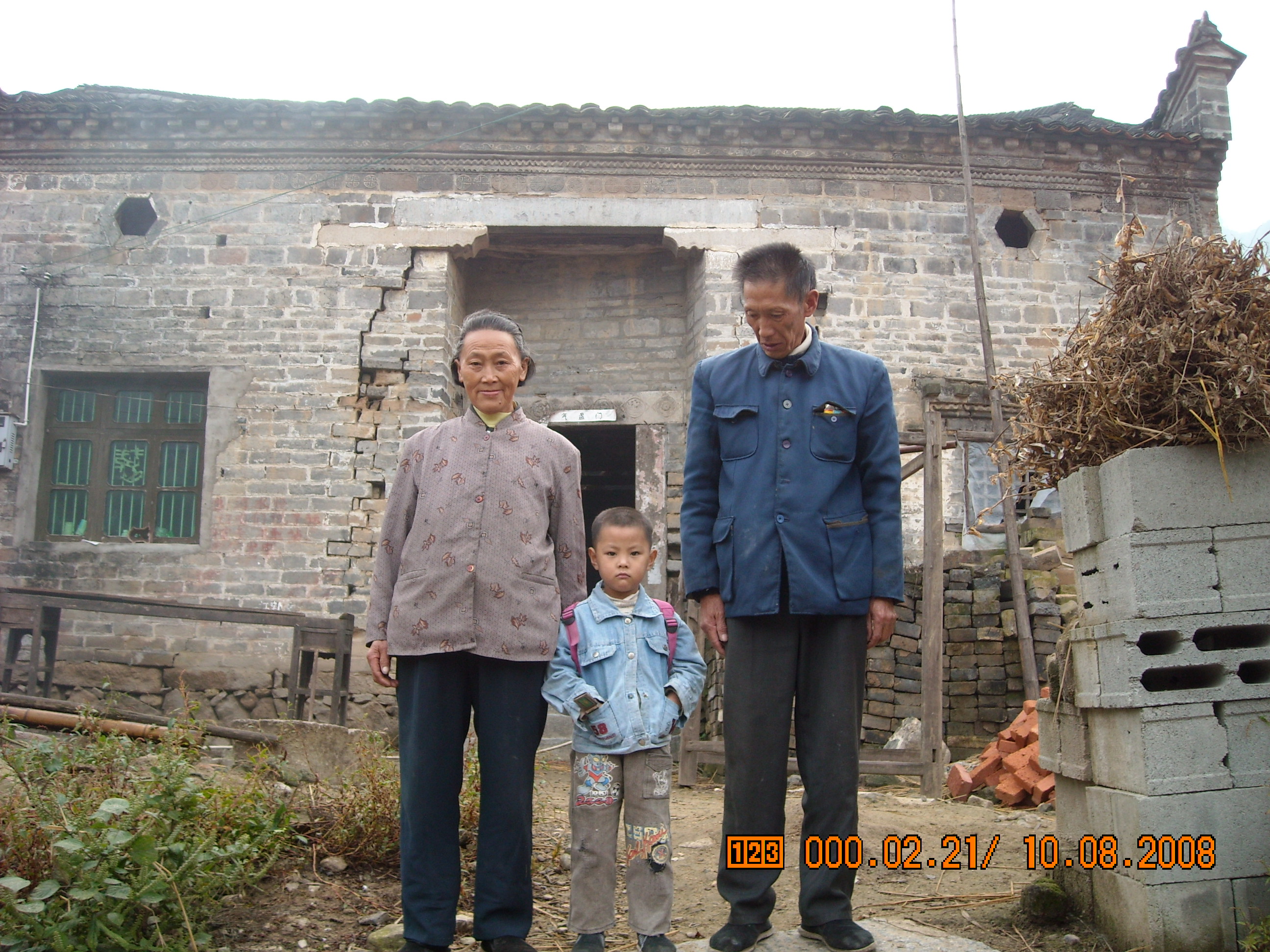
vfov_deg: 40.7
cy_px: 476
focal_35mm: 35
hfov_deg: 52.6
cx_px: 635
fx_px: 1284
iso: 95
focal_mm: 5.7
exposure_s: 1/60
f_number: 2.8
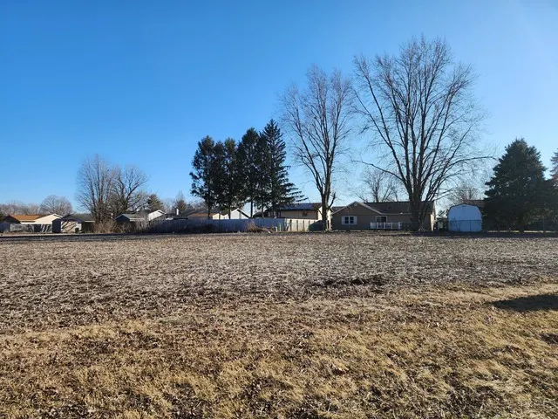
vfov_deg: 58.9
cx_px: 279
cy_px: 210
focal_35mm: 23
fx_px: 371
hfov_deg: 73.9
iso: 12
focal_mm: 6.4
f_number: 1.8
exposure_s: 1/892
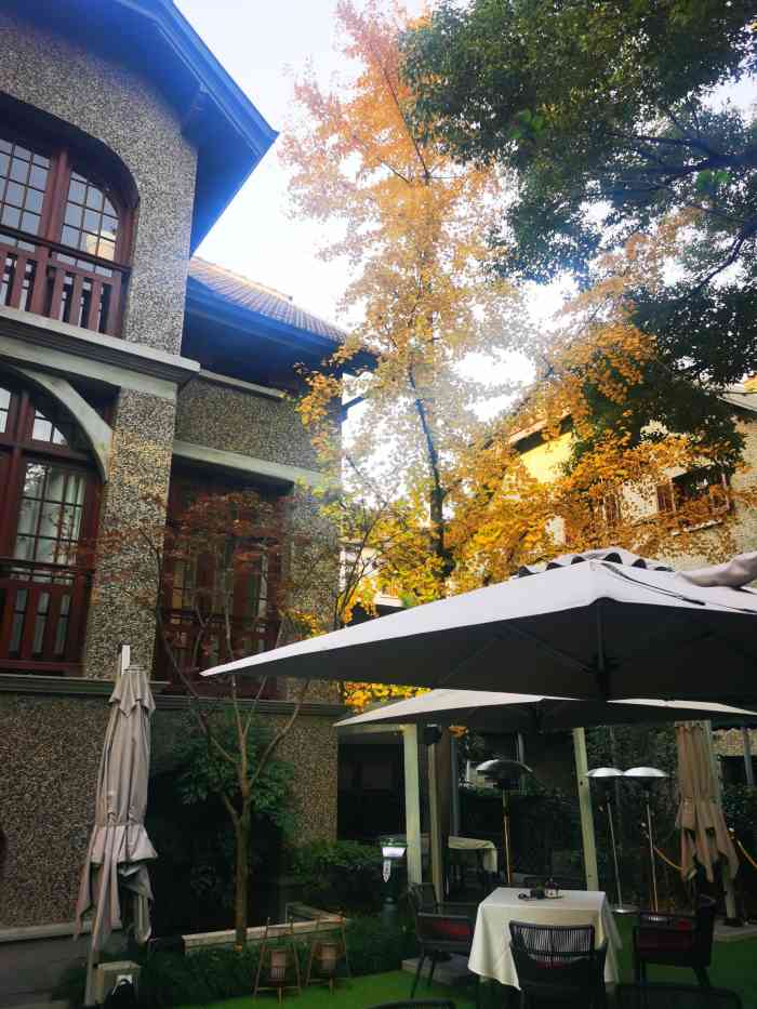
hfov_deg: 51.4
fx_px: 787
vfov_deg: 65.3
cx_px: 378
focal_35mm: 27
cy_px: 504
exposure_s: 1/227
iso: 50
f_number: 1.6
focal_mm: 5.56
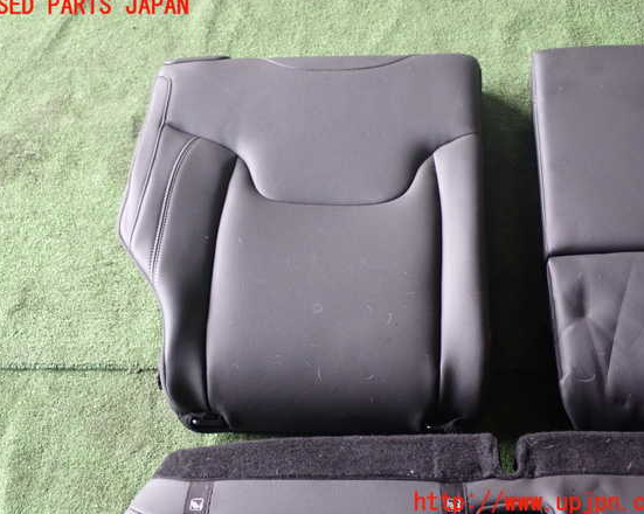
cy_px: 255
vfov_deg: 30.2
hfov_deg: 37.4
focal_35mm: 50
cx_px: 327
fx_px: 952
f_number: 3.1
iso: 250
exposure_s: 1/50
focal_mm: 8.4
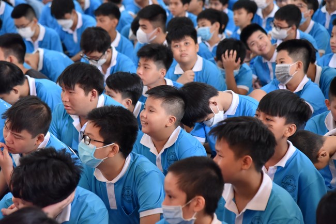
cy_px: 112
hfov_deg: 17.1
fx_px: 1120
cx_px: 168
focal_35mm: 120
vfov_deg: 11.4
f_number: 5
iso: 3200
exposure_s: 1/125
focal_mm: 120
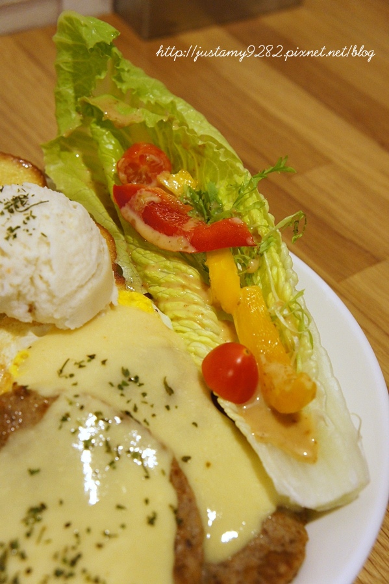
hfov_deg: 26.5
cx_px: 194
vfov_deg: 38.9
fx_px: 828
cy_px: 292
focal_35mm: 51
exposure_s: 1/40
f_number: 5.6
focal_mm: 34
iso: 1600
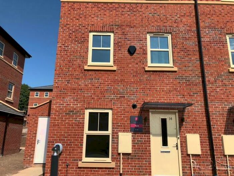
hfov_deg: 63.4
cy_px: 88
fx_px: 189
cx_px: 117
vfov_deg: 49.7
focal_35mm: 28
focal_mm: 3.99
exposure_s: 1/2558
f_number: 1.8
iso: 20
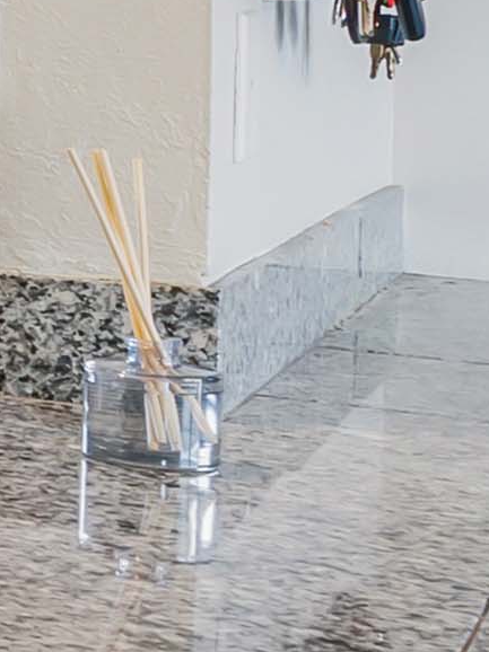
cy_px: -60
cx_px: -1708
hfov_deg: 7.2
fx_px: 2130
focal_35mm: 113
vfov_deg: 16.9
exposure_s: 1/250
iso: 800
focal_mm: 16
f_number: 7.1
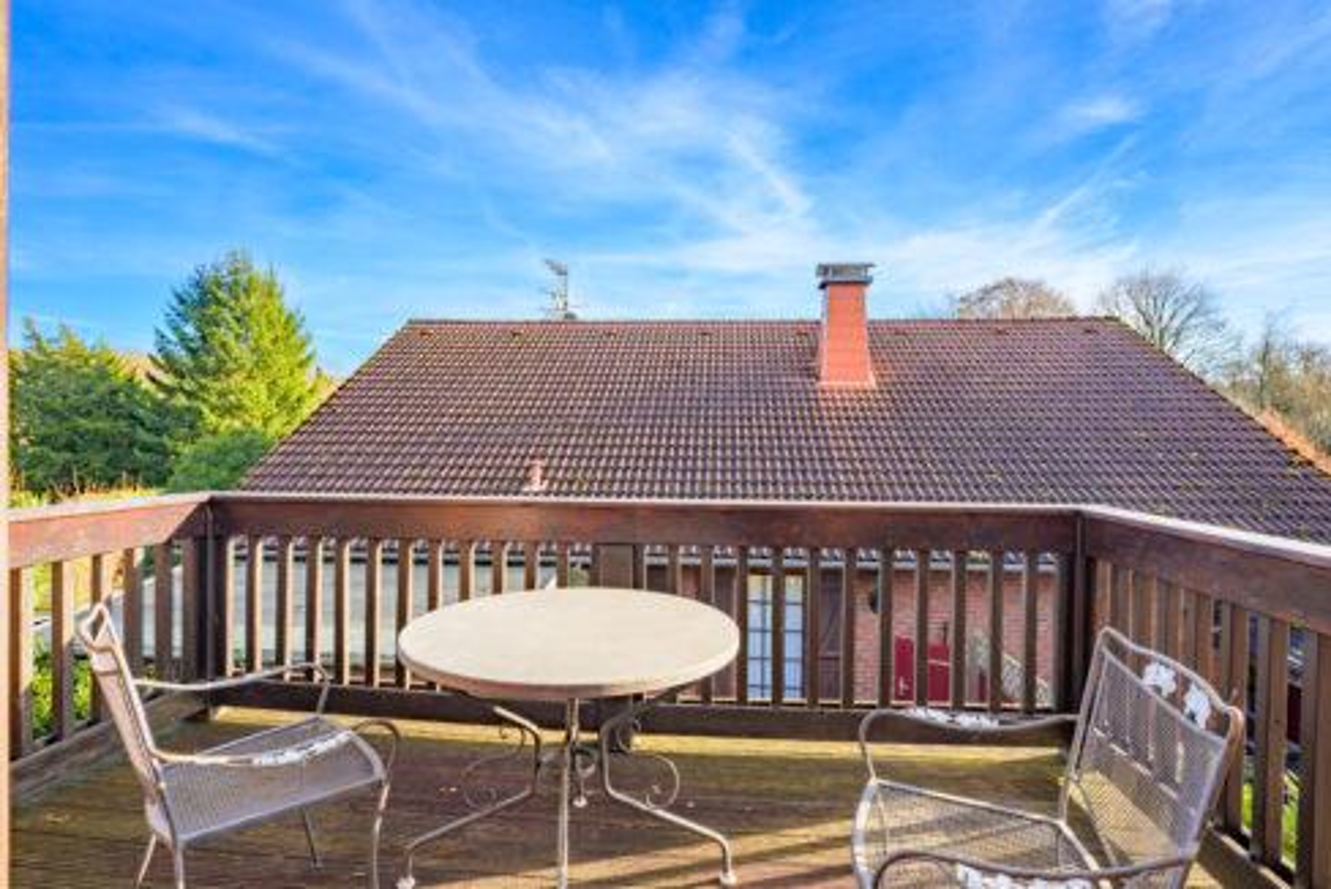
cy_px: 444
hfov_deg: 88.4
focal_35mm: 18
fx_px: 684
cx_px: 666
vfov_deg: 66.0
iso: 200
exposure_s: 1/160
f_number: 9
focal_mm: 18.5
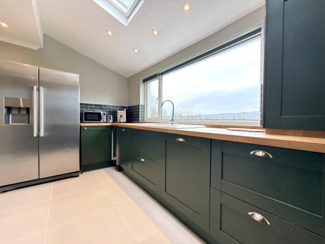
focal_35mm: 14
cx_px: 162
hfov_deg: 102.1
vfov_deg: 85.7
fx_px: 131
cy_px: 122
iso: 250
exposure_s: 1/100
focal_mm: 2.22
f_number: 2.2
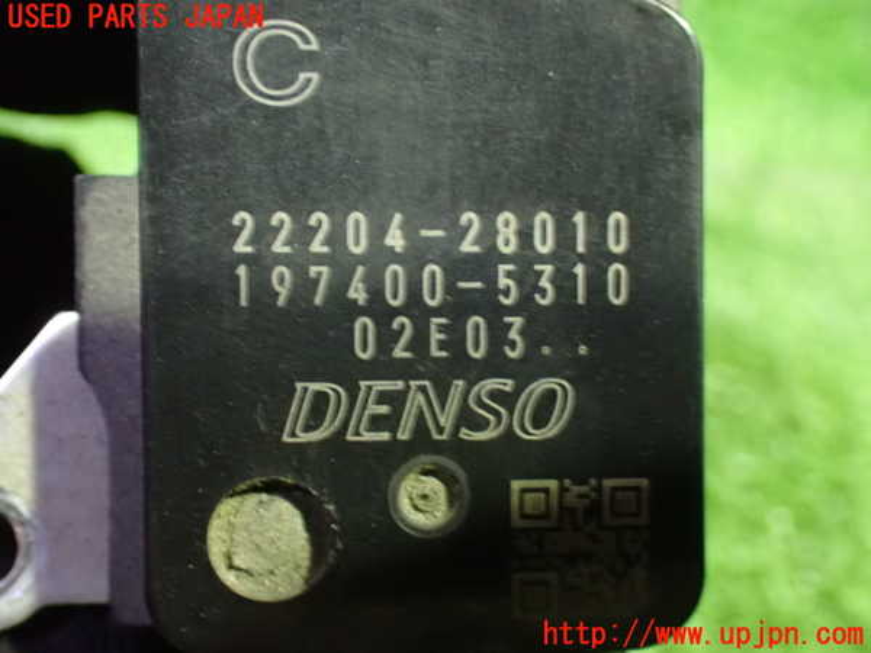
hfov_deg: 38.2
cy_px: 326
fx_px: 1258
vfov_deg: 29.1
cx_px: 436
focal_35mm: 50
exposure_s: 1/13
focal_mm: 9.01
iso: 1600
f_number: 3.2
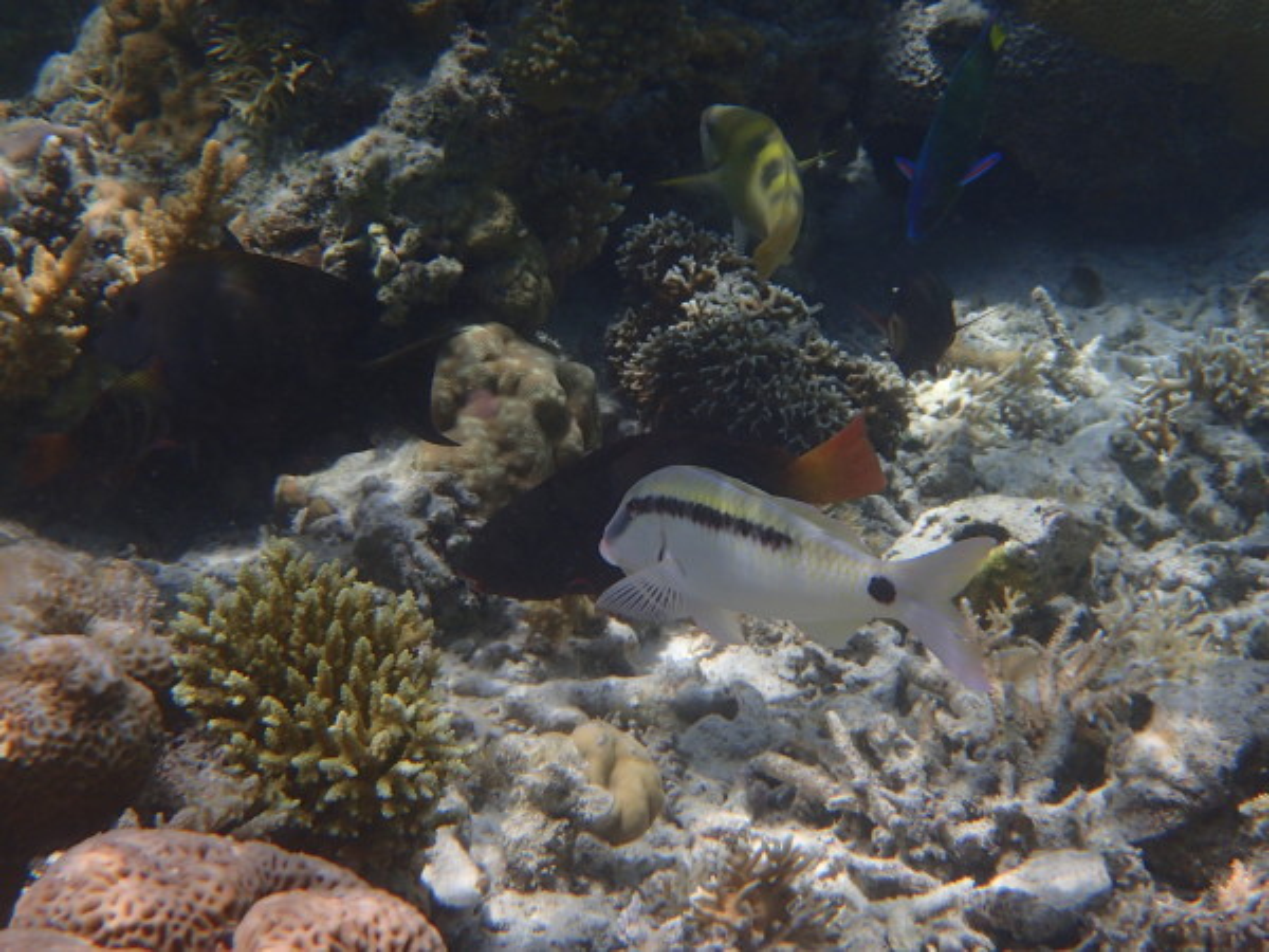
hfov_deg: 19.1
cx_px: 634
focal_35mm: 103
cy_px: 476
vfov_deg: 14.4
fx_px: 3776
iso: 100
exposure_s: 1/500
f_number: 5
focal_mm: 18.46
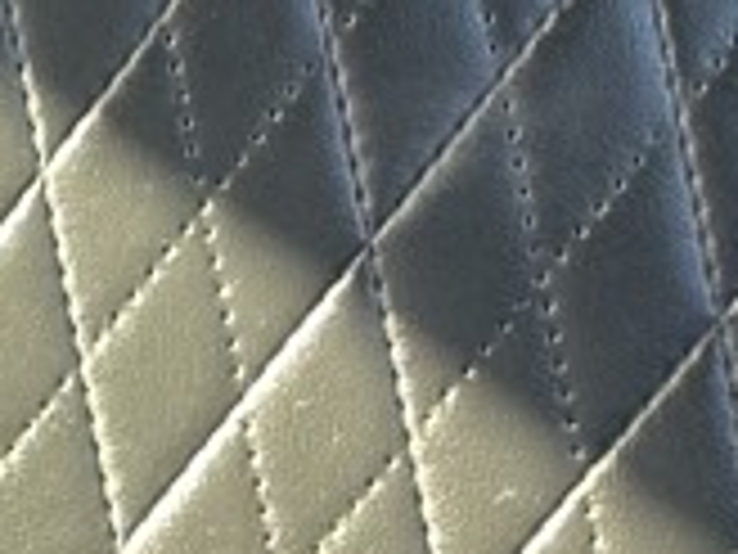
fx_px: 3987
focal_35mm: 187
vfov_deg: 7.9
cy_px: -54
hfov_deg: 8.0
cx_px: -1917
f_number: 1.78
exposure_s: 1/121
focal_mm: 6.86
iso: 125
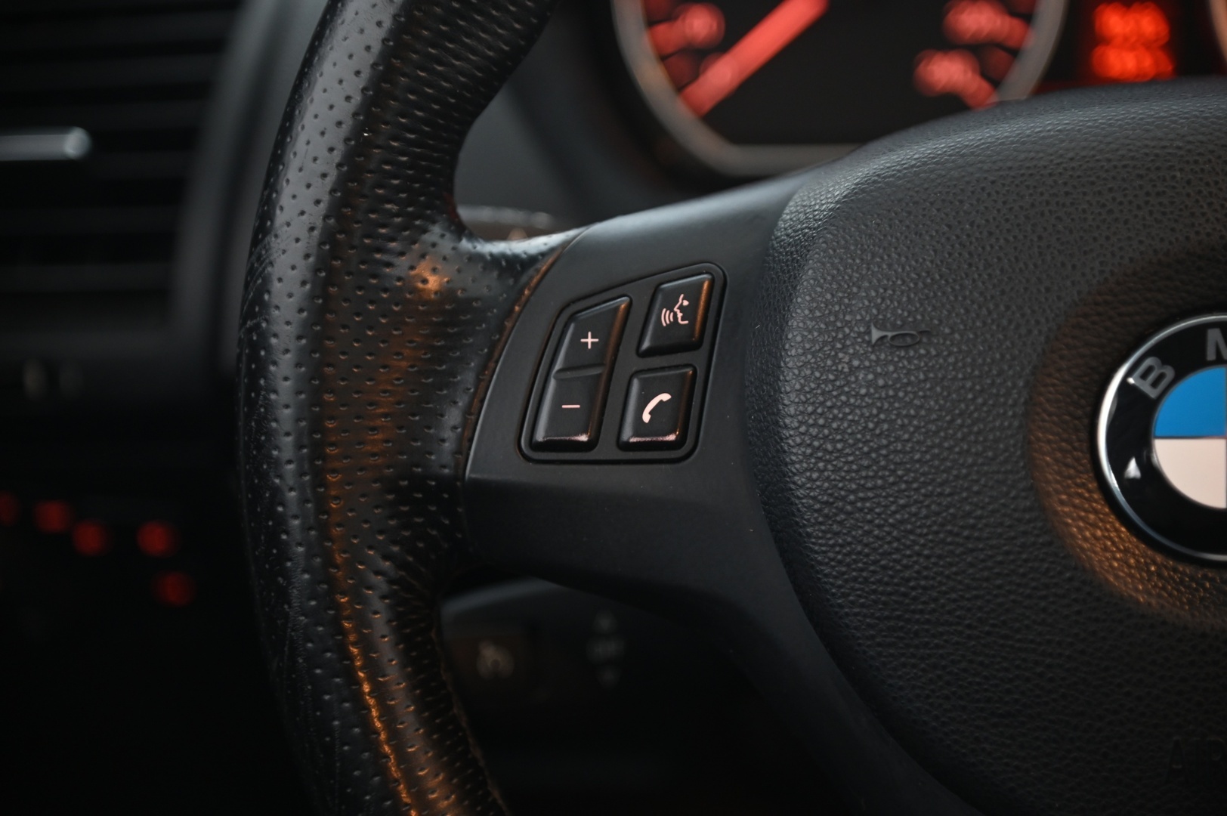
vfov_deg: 11.4
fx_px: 4087
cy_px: 408
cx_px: 614
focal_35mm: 120
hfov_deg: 17.1
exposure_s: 1/15
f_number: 4
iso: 2000
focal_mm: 120
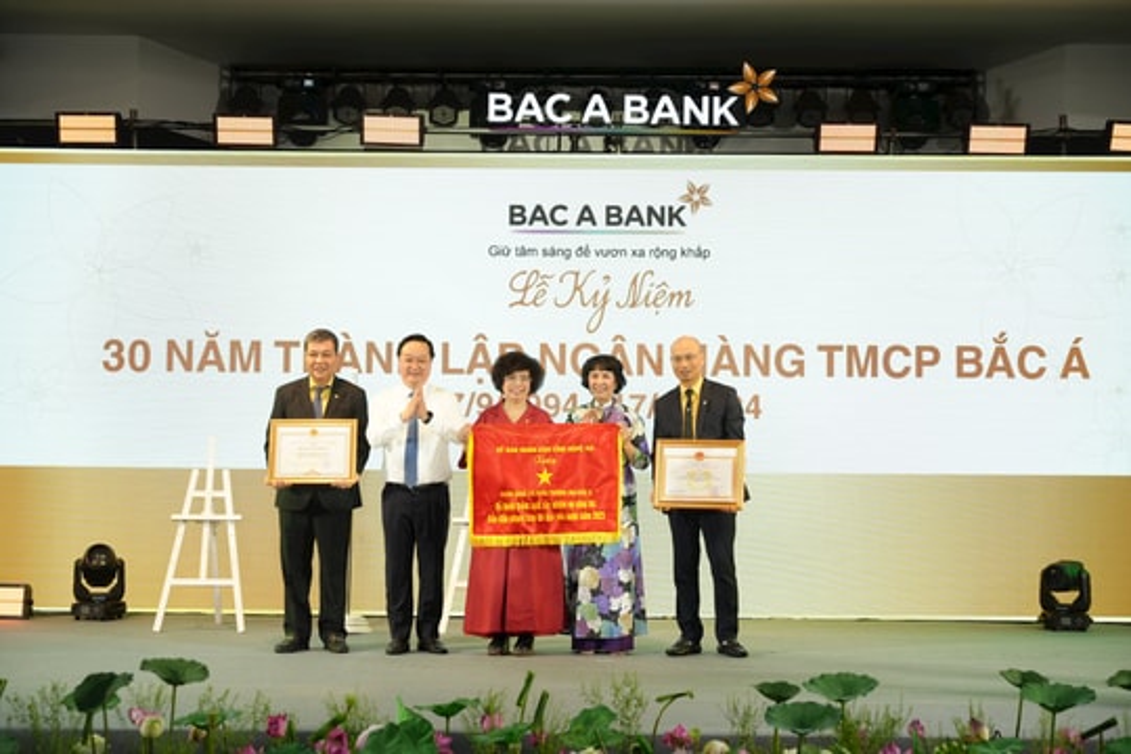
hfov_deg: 35.7
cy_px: 377
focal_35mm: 56
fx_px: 1756
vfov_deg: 24.2
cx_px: 566
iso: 640
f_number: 4
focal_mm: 55.9
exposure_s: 1/160
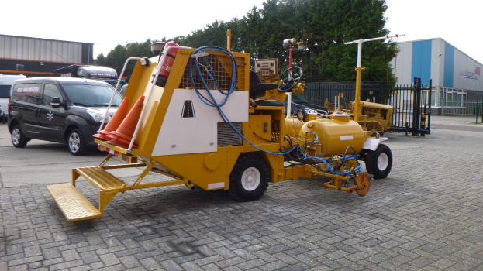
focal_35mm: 28
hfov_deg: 67.9
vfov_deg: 41.3
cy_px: 108
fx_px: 358
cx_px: 243
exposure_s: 1/250
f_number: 3.9
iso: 100
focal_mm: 4.5
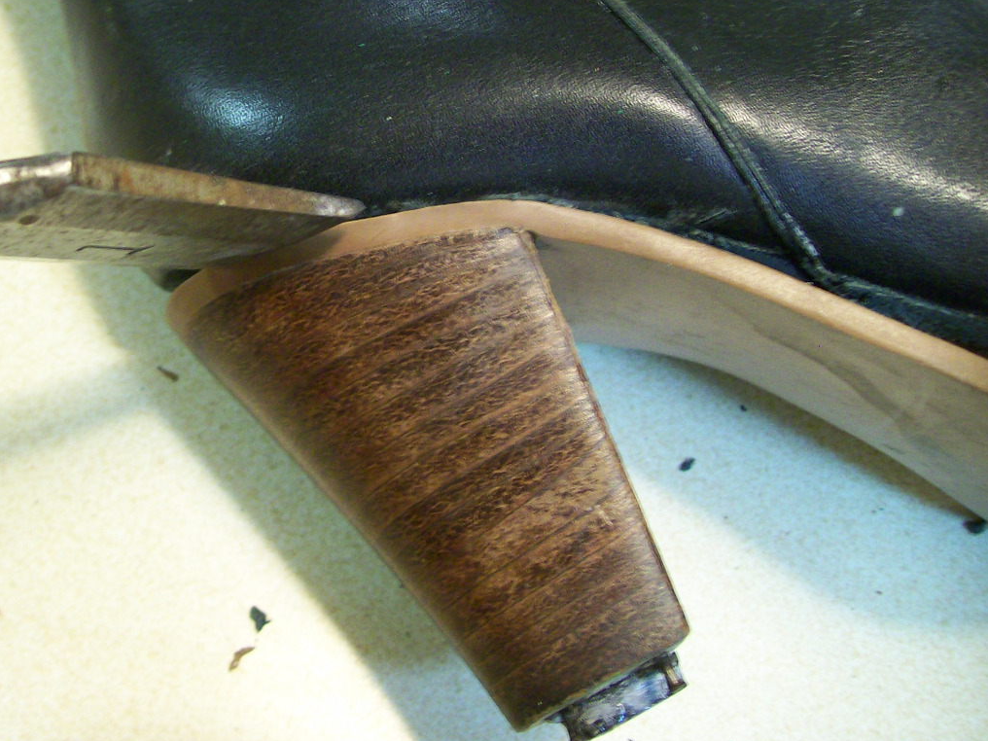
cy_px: 227
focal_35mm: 51
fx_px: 1456
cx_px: 294
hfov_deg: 36.9
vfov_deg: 28.3
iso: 160
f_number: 2.7
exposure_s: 1/5.46
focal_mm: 6
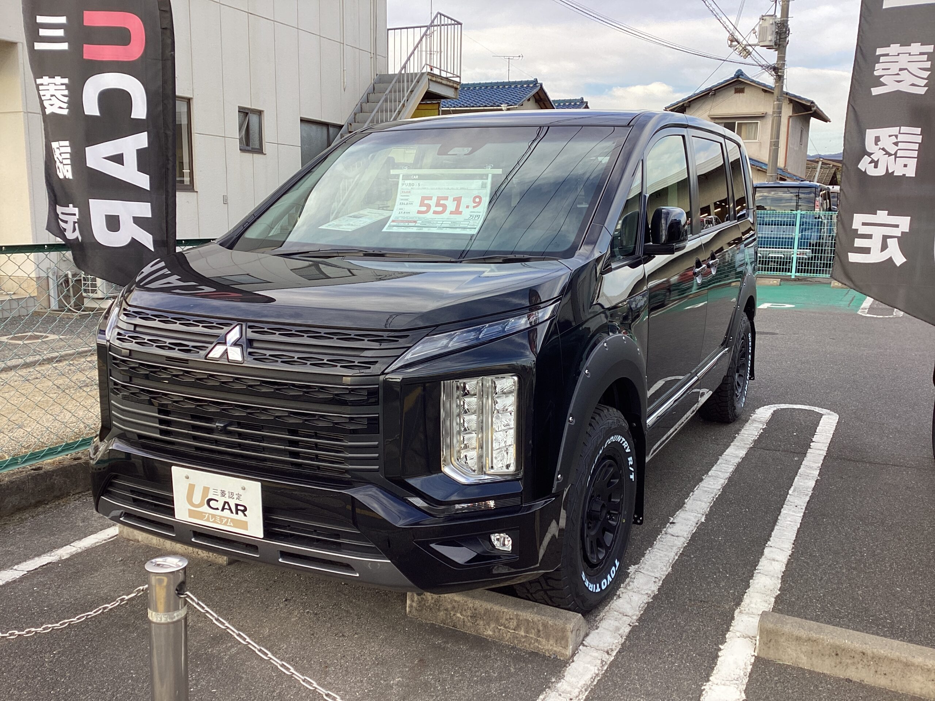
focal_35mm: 31
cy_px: 350
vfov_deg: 45.4
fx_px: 837
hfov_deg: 58.4
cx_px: 468
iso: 25
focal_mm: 3.3
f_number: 2.4
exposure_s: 1/120
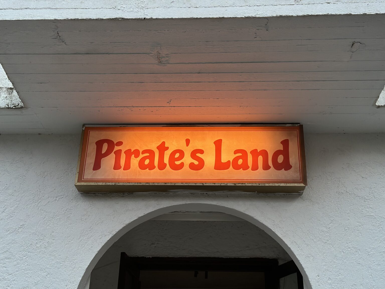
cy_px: 144
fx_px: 534
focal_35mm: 48
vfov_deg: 30.3
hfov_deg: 39.7
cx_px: 192
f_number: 1.78
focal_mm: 6.86
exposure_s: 1/60
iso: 320
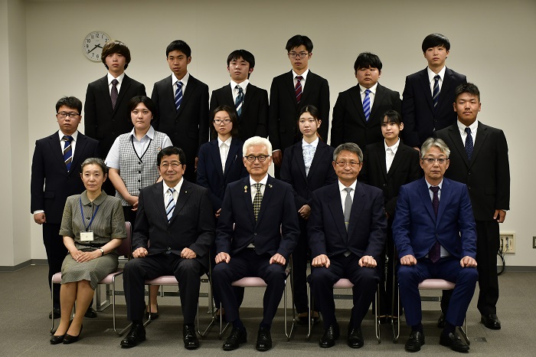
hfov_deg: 35.1
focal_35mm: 57
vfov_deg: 23.8
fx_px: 848
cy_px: 178
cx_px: 268
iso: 500
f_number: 4.2
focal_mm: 38
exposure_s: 1/60
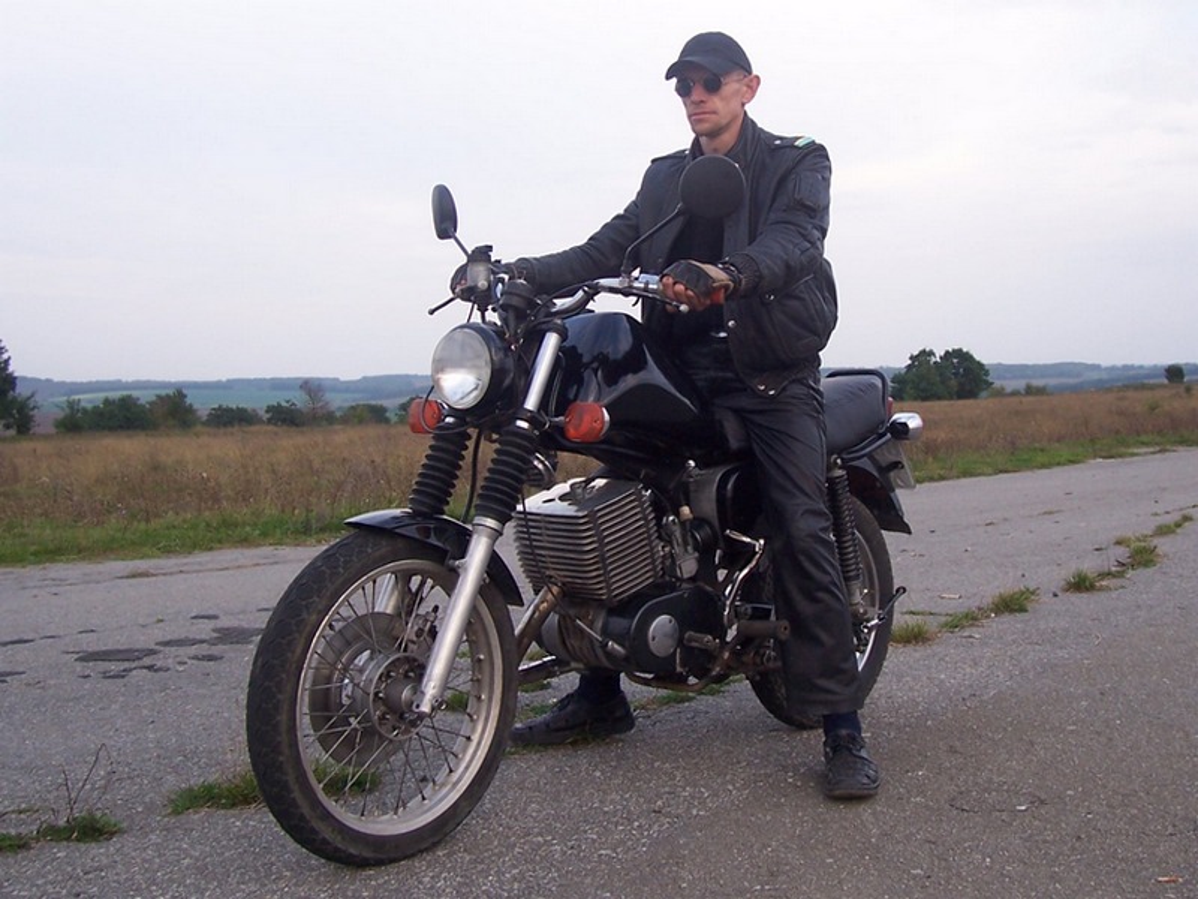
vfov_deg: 41.8
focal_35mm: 34
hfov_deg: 54.0
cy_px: 450
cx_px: 599
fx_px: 1177
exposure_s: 1/180
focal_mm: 5.6
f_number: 2.7
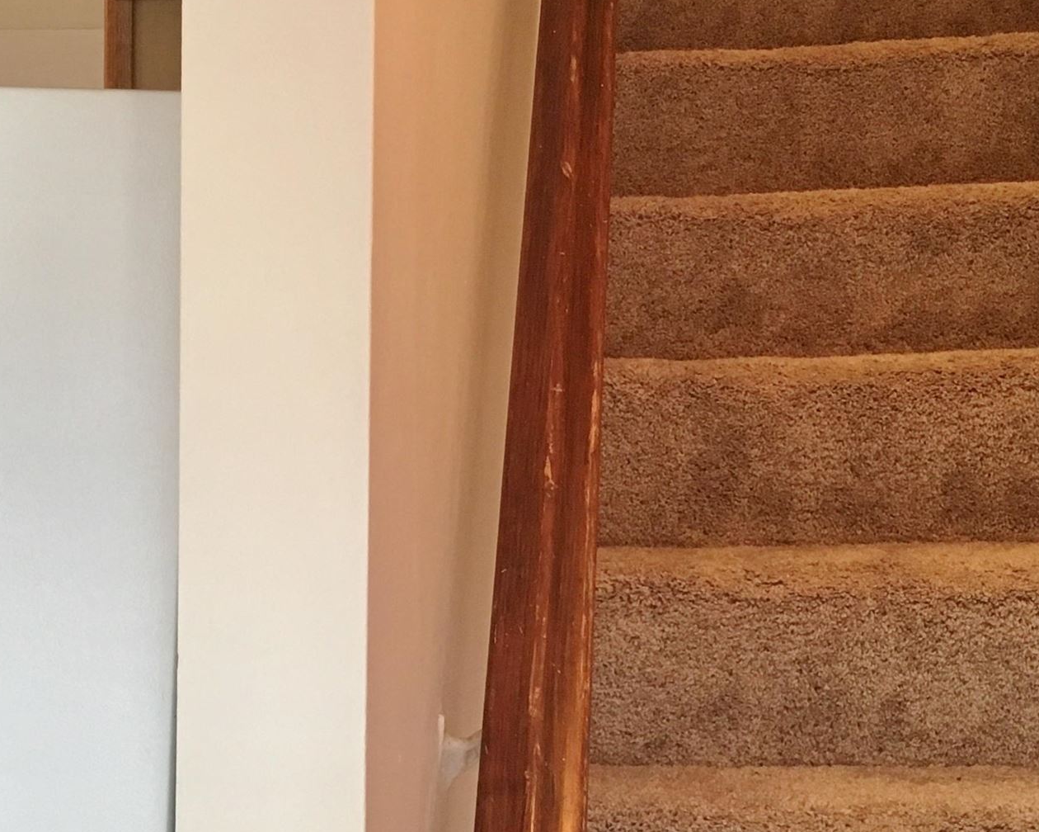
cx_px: 372
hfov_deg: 27.4
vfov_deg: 22.1
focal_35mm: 69
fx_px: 2122
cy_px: 307
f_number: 2.2
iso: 125
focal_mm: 4.15
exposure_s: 1/30
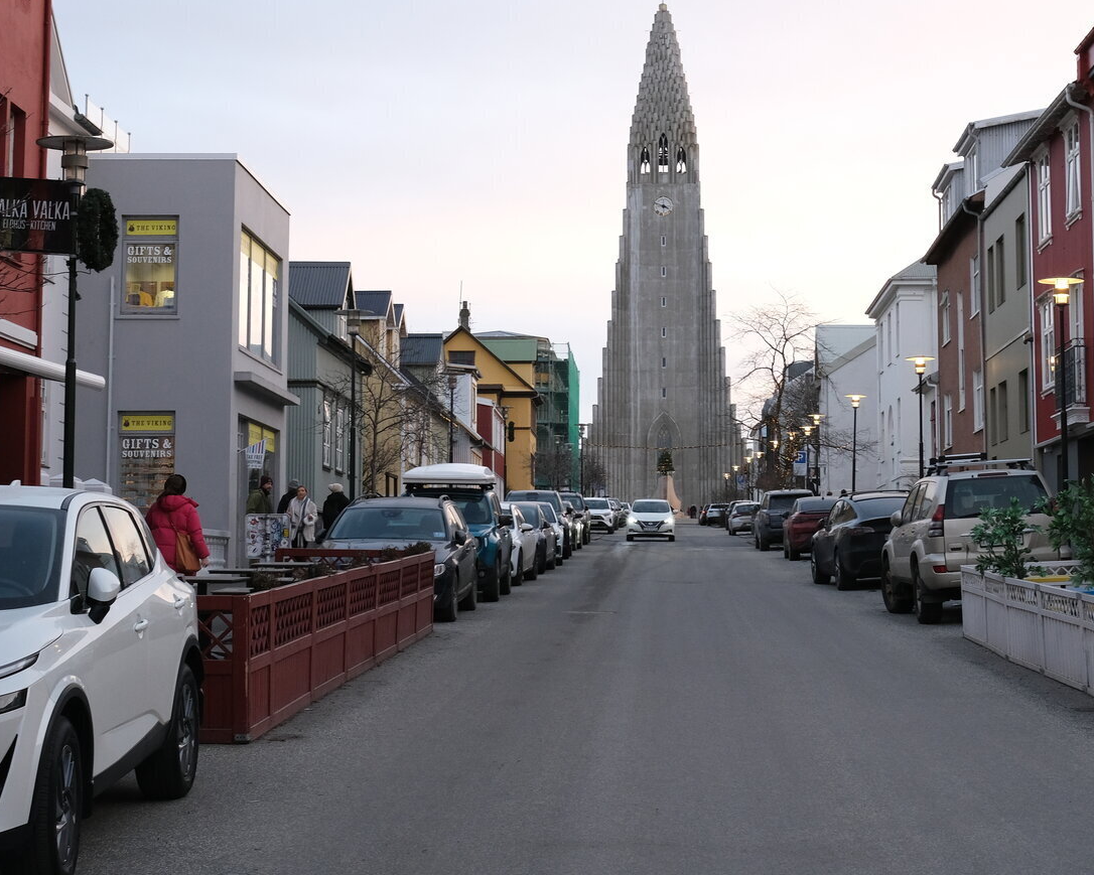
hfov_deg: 27.8
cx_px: 667
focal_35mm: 68
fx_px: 2202
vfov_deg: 22.4
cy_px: 327
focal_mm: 27
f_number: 8
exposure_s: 1/100
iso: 800
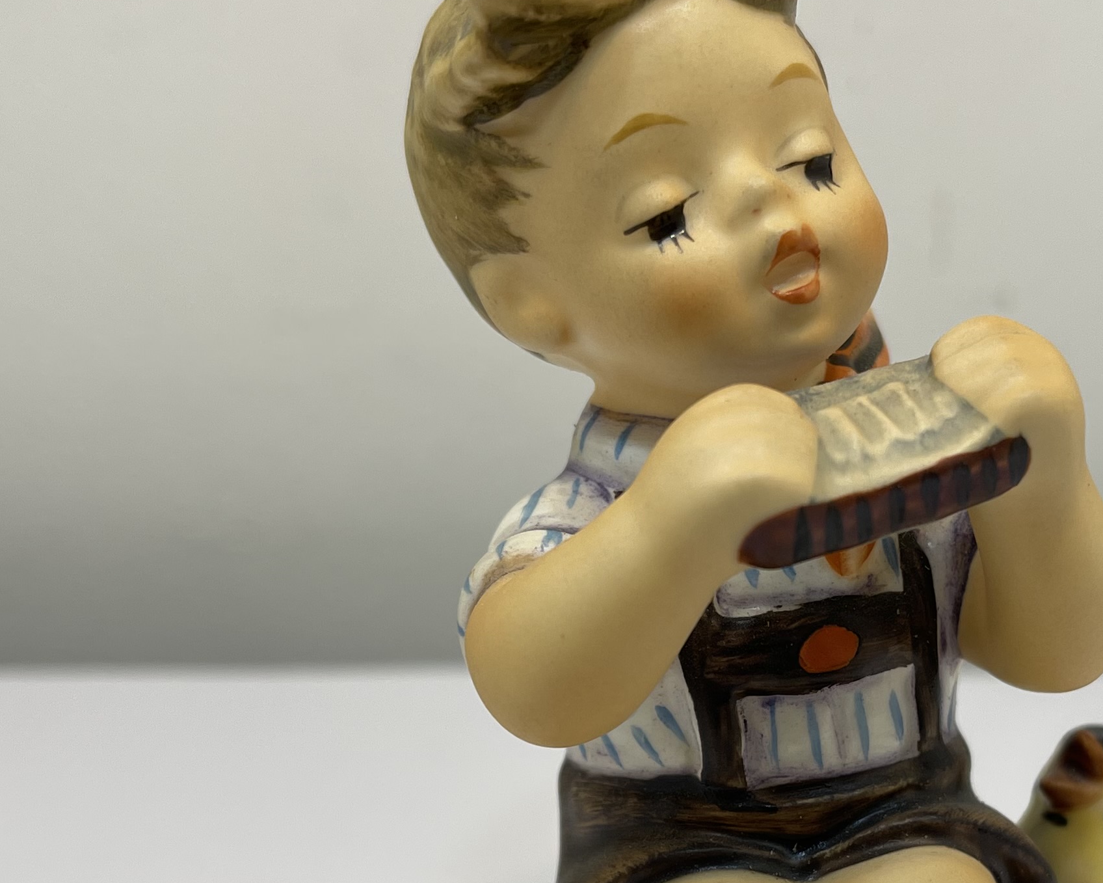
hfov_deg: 32.2
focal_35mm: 58
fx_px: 1893
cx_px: 749
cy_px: 714
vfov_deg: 25.7
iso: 32
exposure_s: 1/260
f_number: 1.6
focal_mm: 5.1
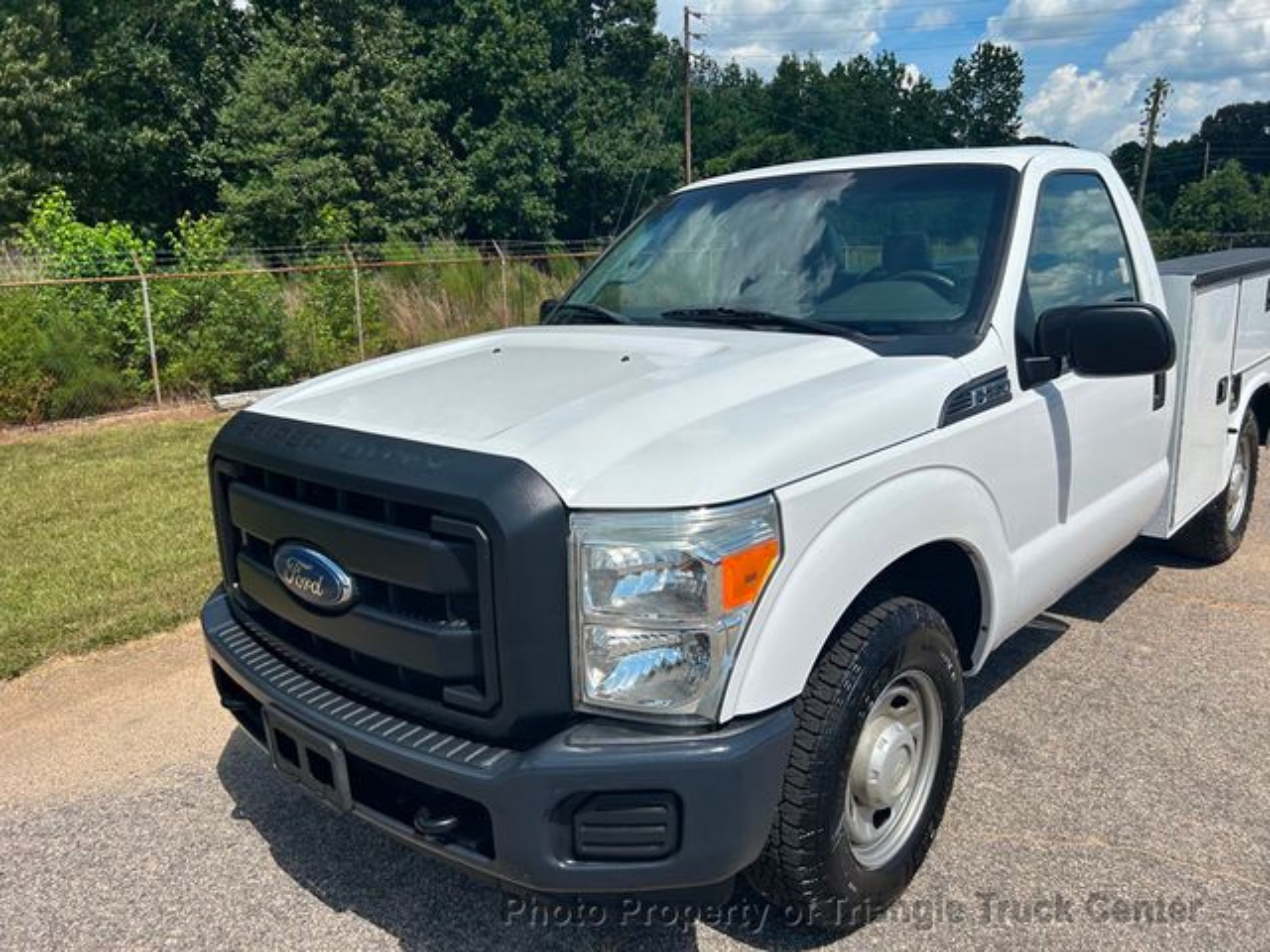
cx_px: 635
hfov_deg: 67.3
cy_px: 476
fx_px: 954
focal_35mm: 26
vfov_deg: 53.1
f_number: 1.5
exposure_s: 1/7463
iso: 50
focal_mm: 5.7
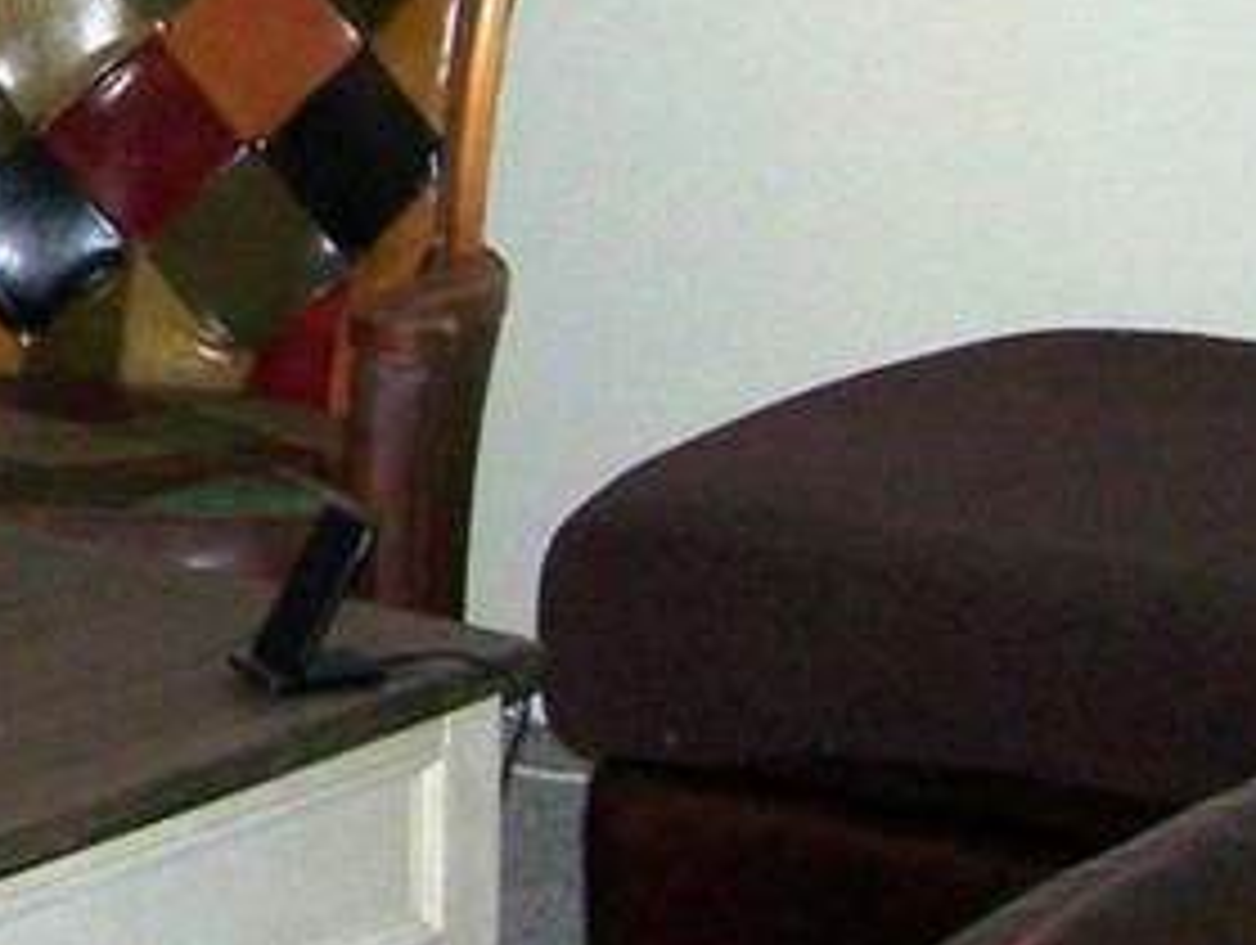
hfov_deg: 11.0
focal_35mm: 174
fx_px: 6322
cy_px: -266
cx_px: -491
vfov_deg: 8.4
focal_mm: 6.3
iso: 160
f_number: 2.8
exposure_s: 1/60
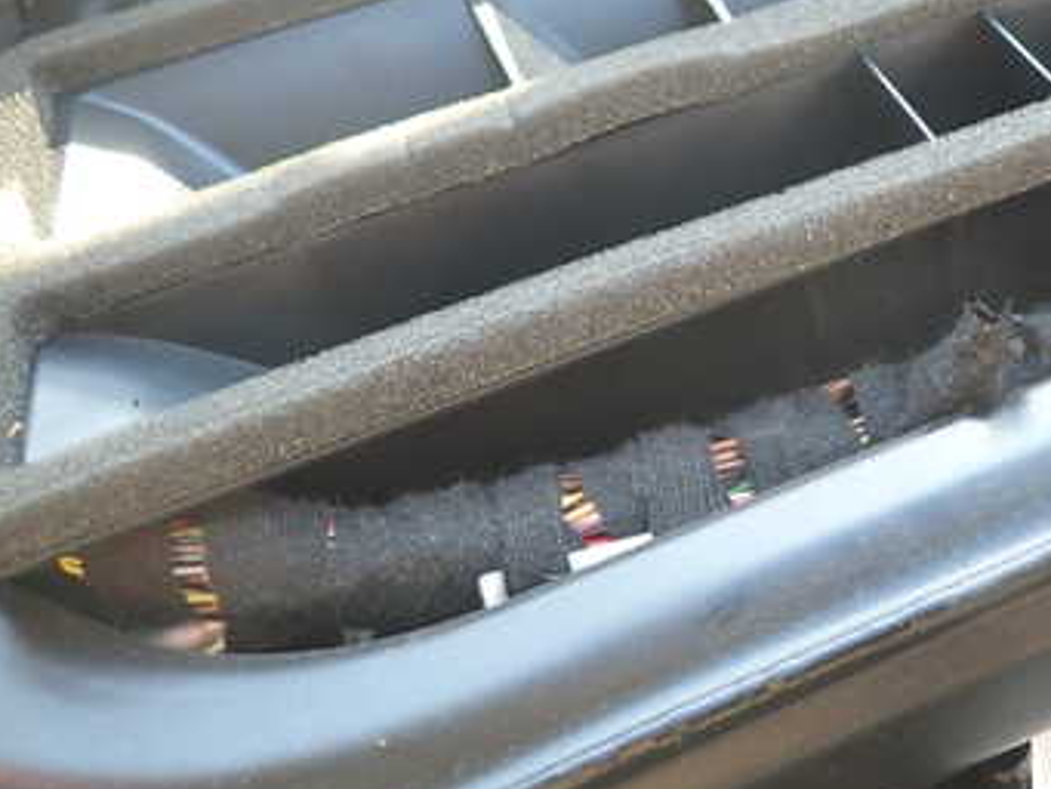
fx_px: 1336
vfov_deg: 32.3
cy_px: 194
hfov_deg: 40.8
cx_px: 866
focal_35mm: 44
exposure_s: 1/80
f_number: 2
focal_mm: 4.5
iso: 100
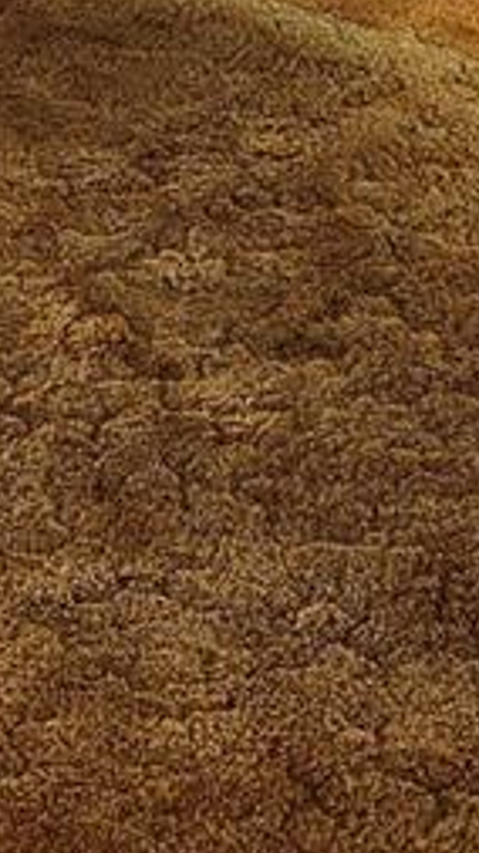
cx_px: -192
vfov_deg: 15.3
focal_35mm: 119
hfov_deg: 9.9
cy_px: -738
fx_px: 2691
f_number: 1.8
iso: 25
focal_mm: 5.4
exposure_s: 1/237
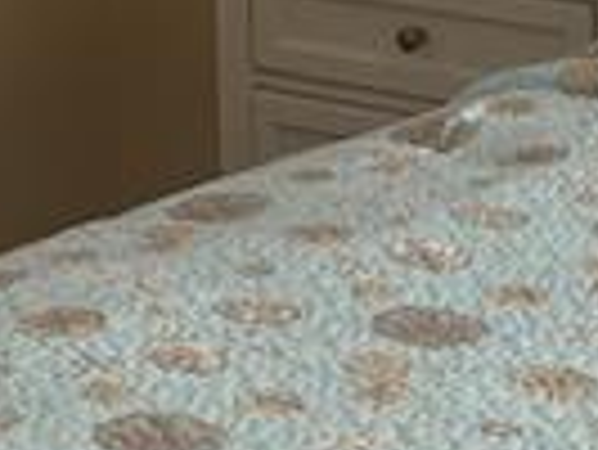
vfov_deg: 7.4
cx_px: 193
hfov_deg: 9.9
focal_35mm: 200
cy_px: -86
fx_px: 3458
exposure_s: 1/120
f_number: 1.6
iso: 125
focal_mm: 5.1
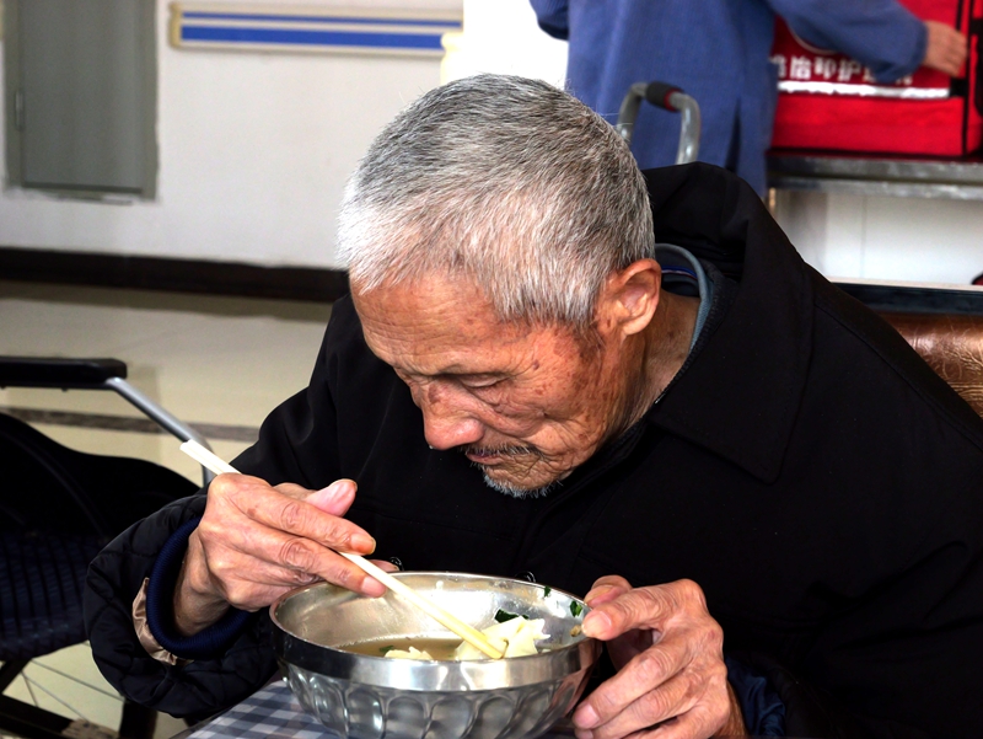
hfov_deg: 23.3
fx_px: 2387
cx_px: 492
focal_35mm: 84
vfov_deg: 17.6
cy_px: 370
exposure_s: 1/60
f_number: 8
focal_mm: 42
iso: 1000
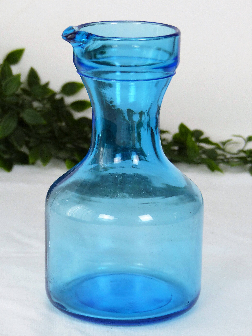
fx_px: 1291
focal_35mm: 133
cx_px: 126
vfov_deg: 14.8
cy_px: 168
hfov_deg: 11.1
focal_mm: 21.8
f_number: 2.8
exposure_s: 1/60
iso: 200
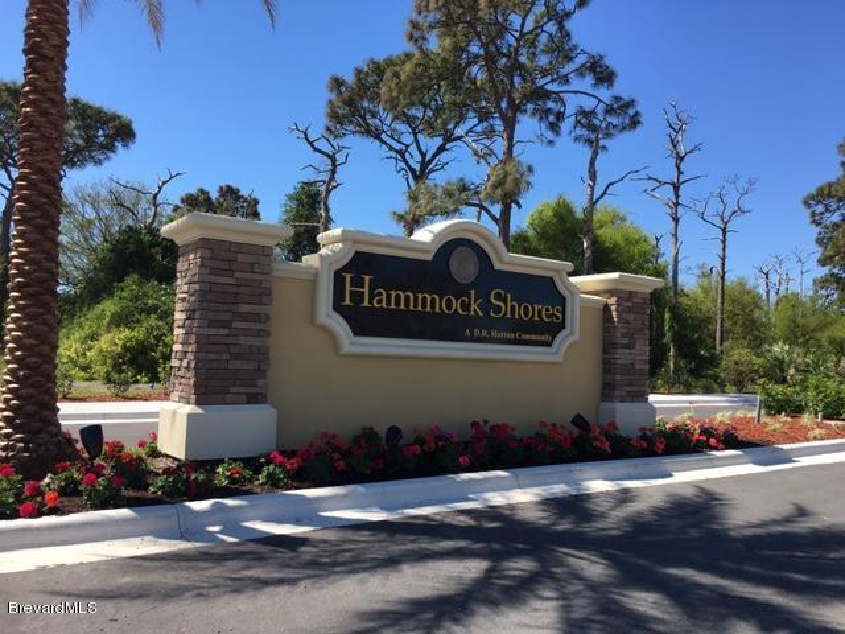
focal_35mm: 29
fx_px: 708
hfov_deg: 61.7
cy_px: 317
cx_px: 422
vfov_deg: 48.2
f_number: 2.2
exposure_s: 1/1026
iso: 25
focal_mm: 4.15
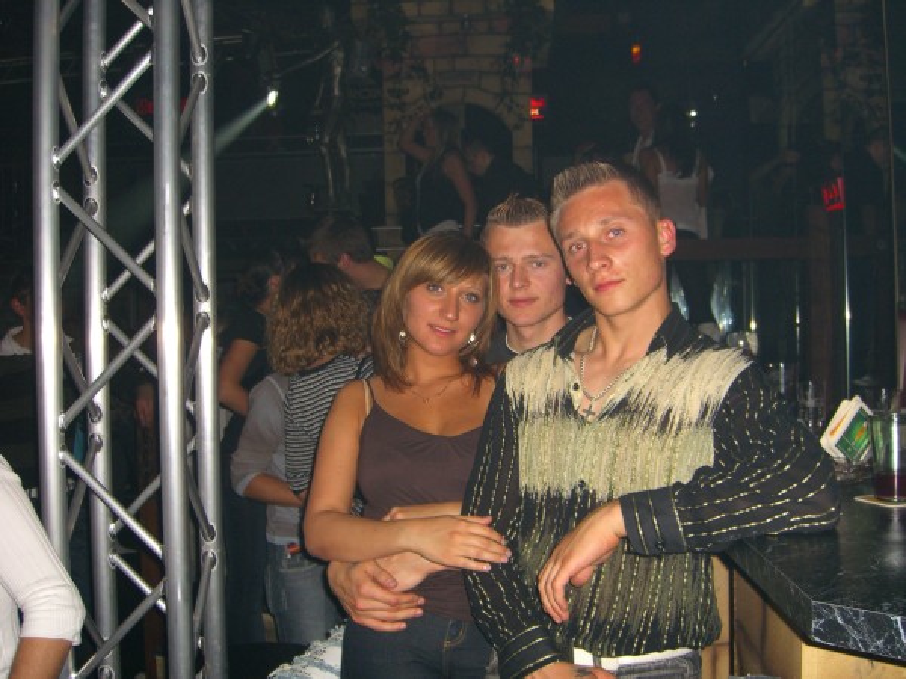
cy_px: 340
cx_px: 453
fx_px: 995
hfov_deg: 49.0
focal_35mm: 38
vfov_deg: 37.7
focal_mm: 7.9
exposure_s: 1/60
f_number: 2.8
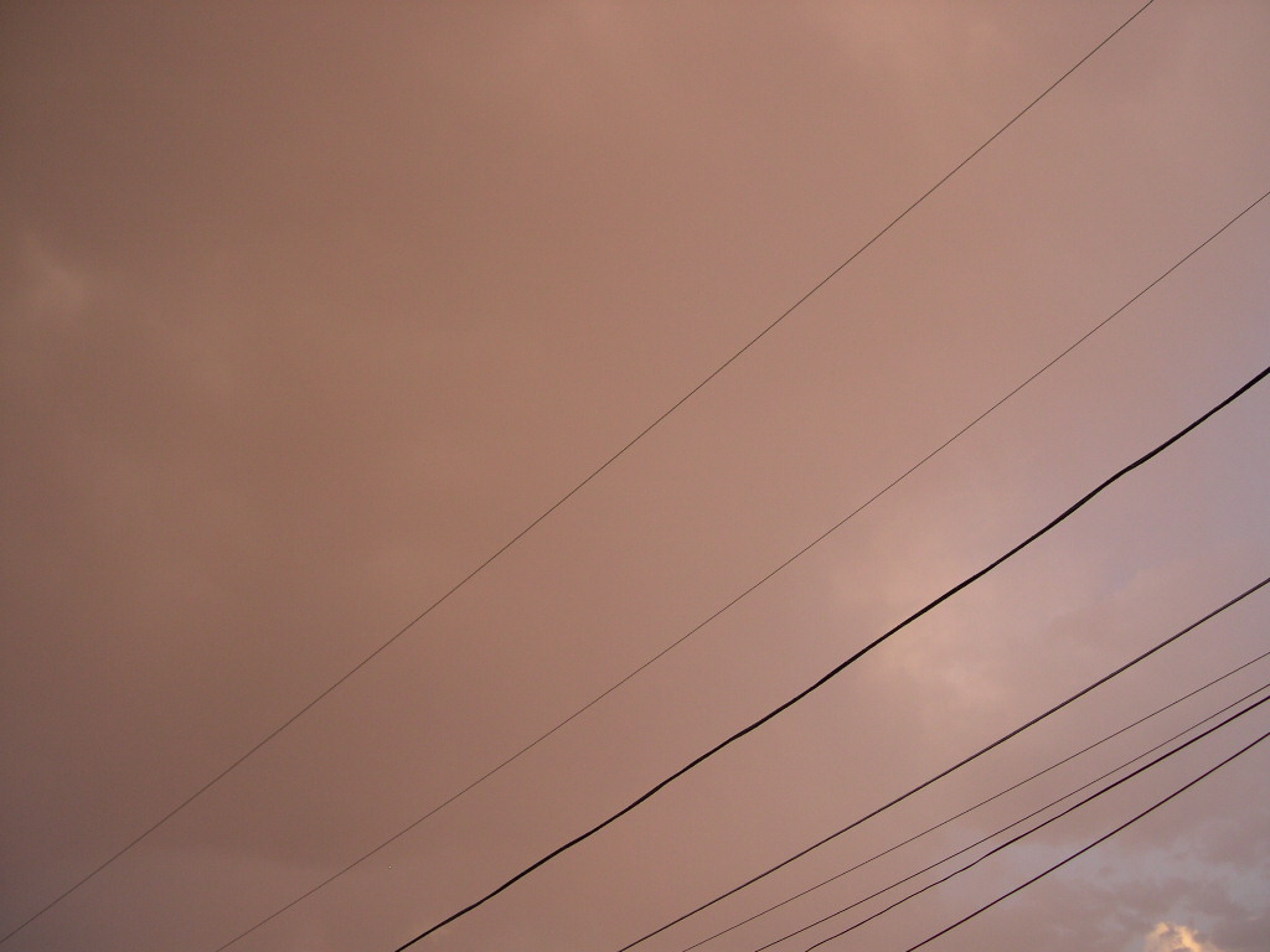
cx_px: 635
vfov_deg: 37.7
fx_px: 1394
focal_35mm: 38
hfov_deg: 49.0
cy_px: 476
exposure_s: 1/109
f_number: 2.8
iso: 100
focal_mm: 8
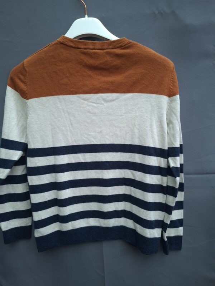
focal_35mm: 23
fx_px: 190
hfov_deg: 58.9
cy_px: 143
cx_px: 108
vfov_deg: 73.9
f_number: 1.8
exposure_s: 1/100
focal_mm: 5.54
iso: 250
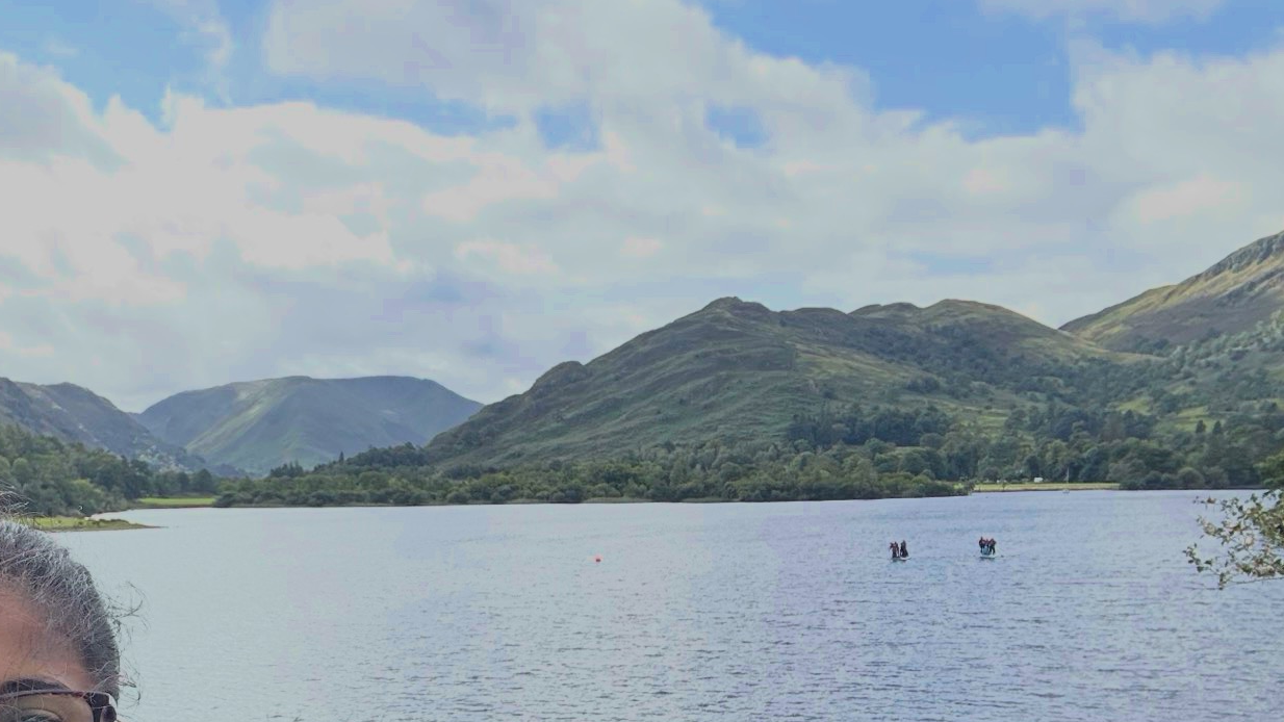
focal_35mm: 39
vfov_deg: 29.6
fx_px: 1328
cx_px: 354
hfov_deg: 49.9
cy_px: 598
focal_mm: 2.69
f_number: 1.9
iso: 25
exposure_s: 1/491
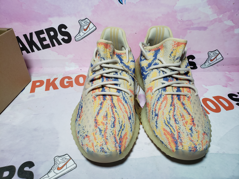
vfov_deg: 53.1
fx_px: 180
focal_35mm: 26
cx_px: 120
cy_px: 90
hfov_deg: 67.3
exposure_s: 1/210
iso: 50
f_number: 2.4
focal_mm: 4.3
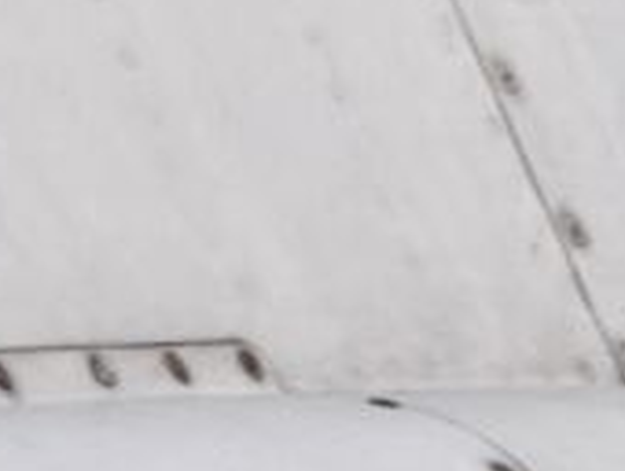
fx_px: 31370
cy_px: 346
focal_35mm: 1735
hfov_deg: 1.1
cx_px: 243
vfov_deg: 0.9
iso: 400
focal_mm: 200
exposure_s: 1/100
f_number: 22
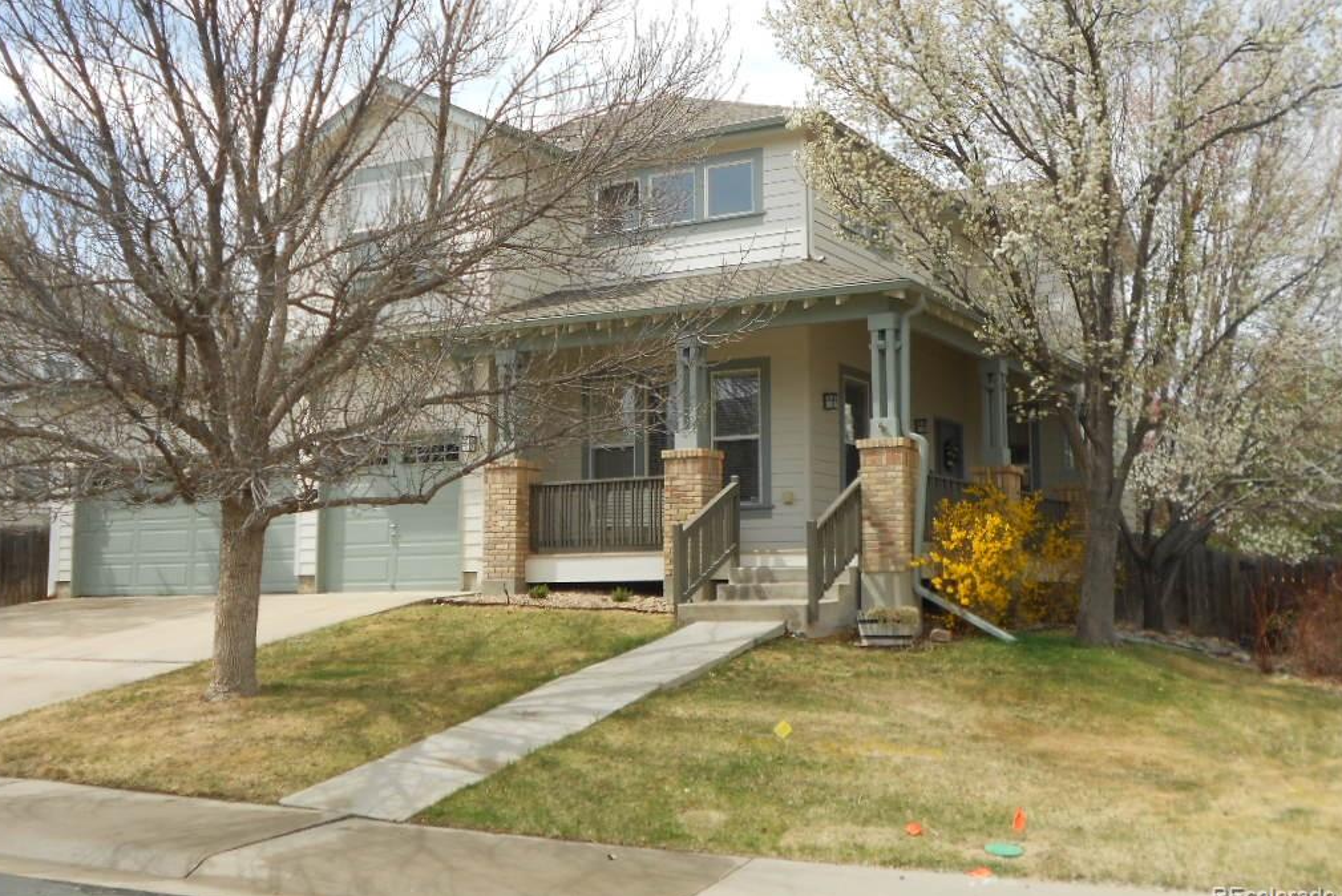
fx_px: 1454
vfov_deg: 34.2
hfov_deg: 49.5
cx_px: 666
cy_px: 403
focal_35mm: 39
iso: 80
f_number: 3.9
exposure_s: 1/500
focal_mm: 6.7
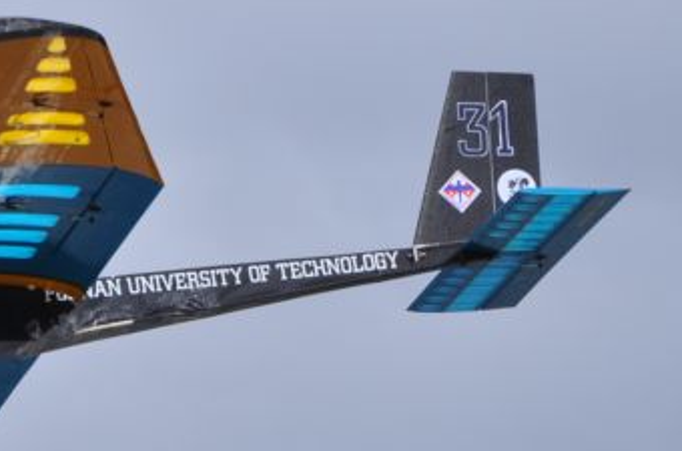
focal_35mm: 278
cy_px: 256
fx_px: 5252
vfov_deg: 4.9
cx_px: 112
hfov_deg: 7.4
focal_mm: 105
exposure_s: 1/400
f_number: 10
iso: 200
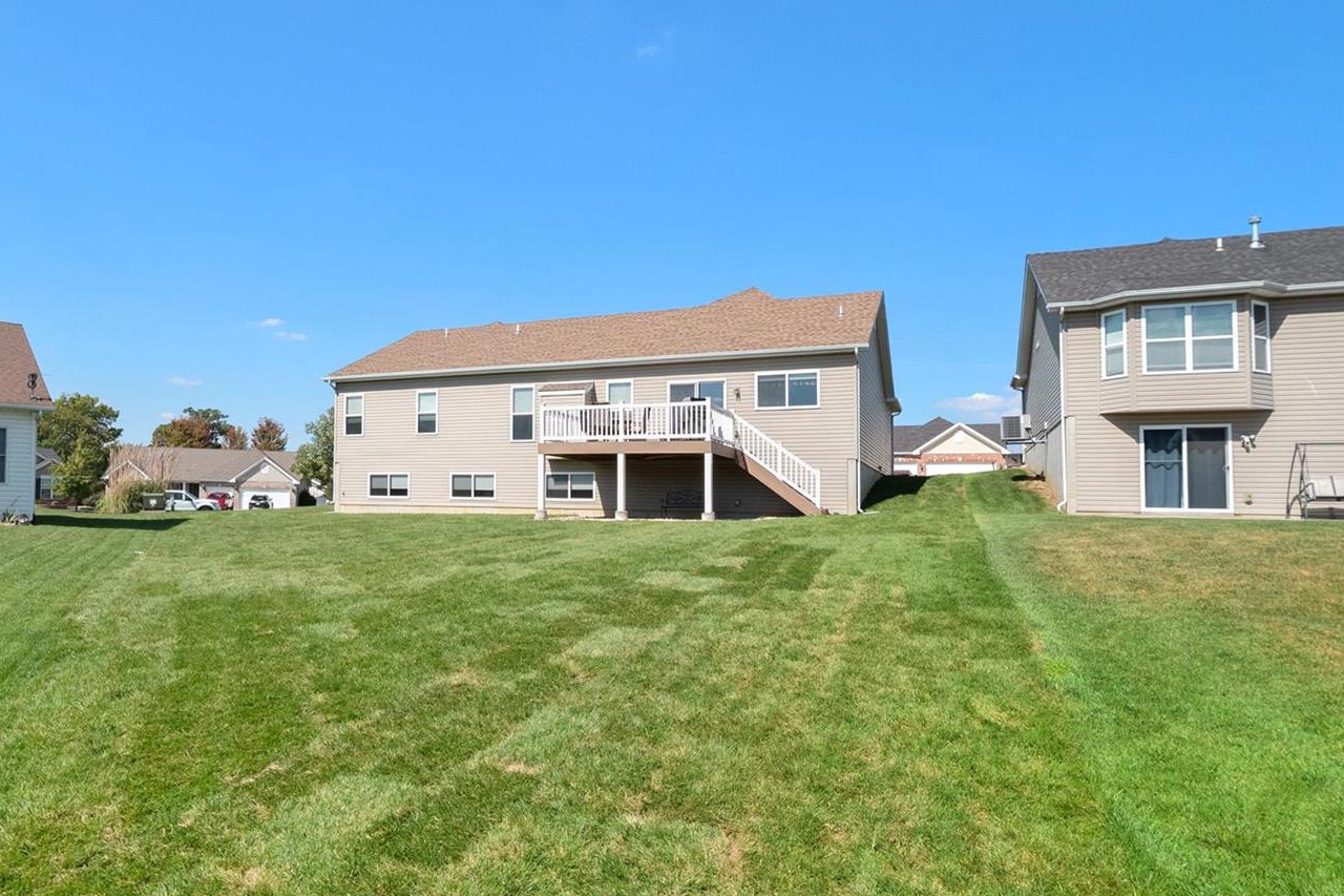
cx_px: 575
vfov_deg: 61.9
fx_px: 747
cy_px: 443
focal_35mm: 20
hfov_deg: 83.5
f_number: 8
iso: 400
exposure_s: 1/800
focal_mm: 8
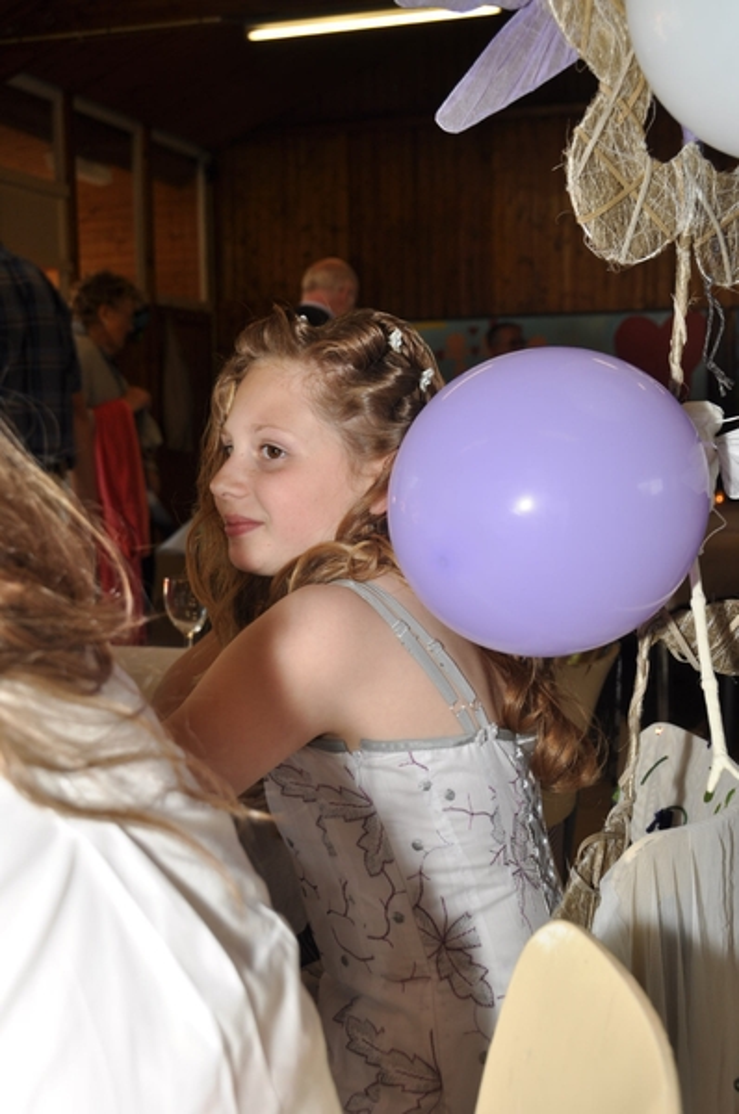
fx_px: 1437
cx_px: 370
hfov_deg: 28.8
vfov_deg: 42.4
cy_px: 557
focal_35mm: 46
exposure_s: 1/60
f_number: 5.6
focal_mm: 31
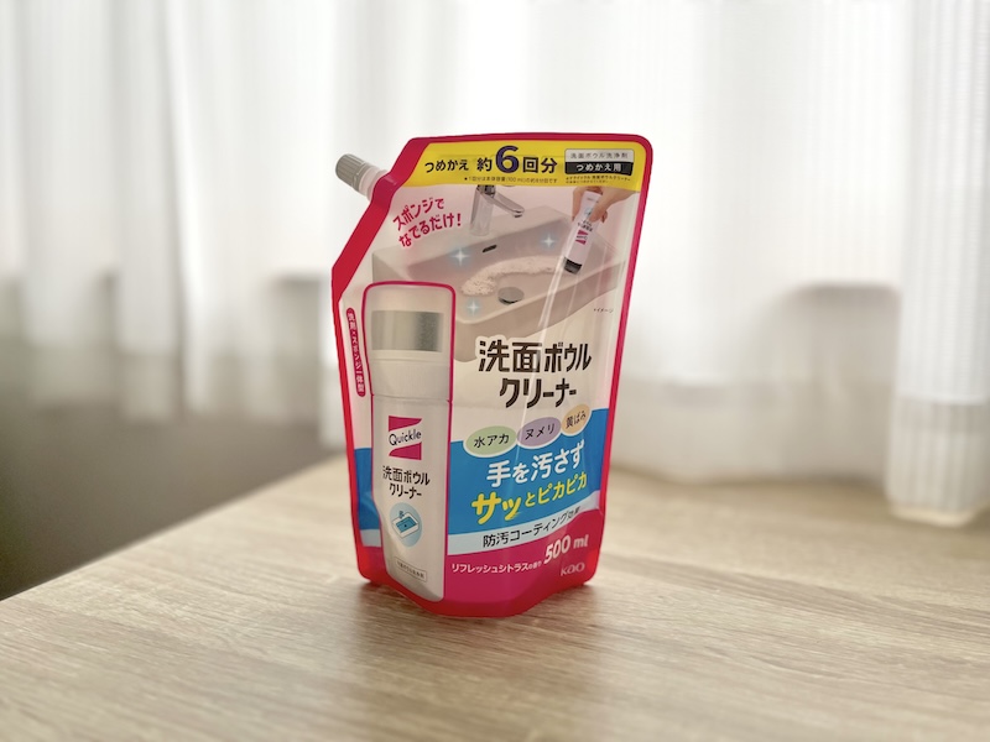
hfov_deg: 67.3
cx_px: 495
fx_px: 744
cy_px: 371
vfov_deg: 53.1
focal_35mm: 26
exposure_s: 1/122
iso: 100
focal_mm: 5.1
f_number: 1.6
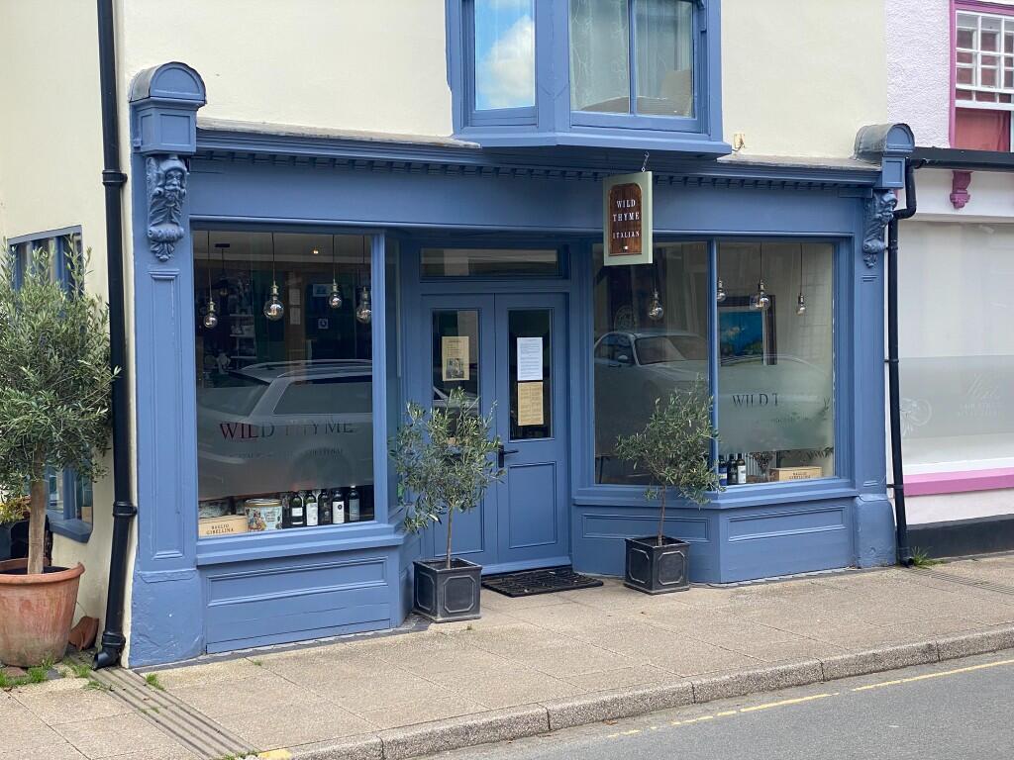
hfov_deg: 36.8
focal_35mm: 52
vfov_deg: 28.0
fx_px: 1523
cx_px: 507
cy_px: 380
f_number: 2
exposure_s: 1/305
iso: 20
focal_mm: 6
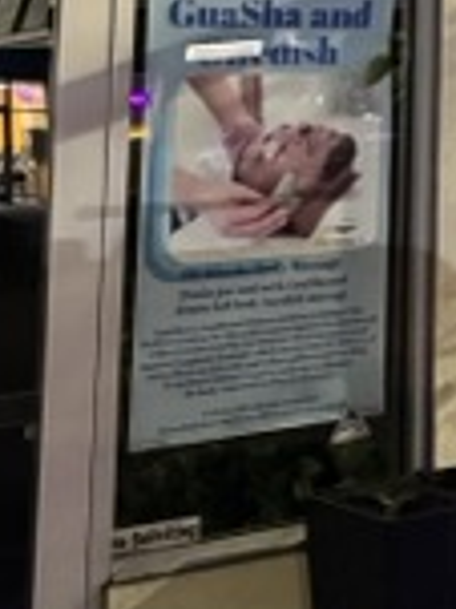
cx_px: 960
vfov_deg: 17.7
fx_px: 1794
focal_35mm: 102
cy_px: -234
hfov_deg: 12.5
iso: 800
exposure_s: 1/30
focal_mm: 6.76
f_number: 1.78
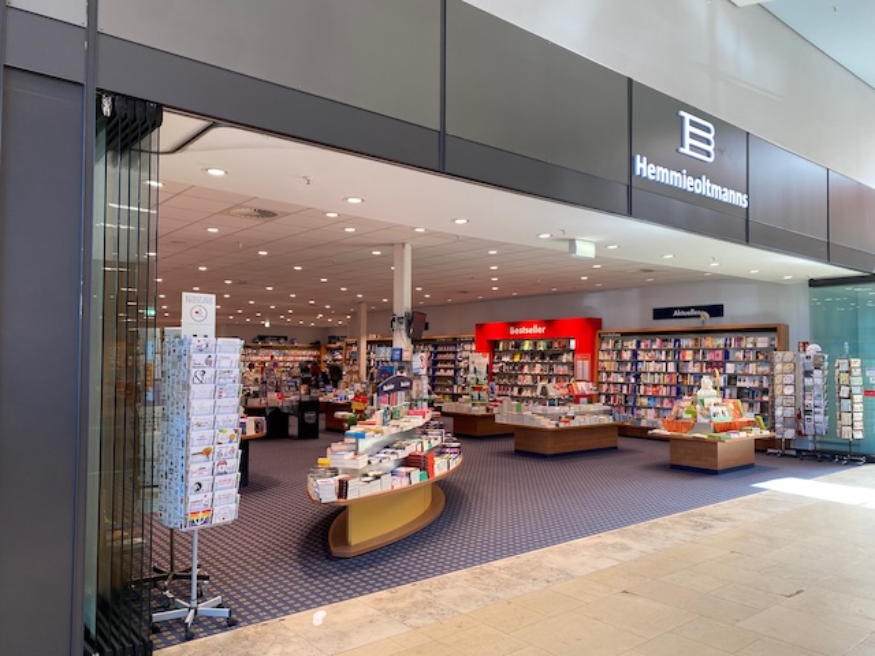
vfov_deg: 53.1
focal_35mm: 26
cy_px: 328
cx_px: 438
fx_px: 657
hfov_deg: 67.3
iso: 80
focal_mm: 4.25
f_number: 1.8
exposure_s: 1/100
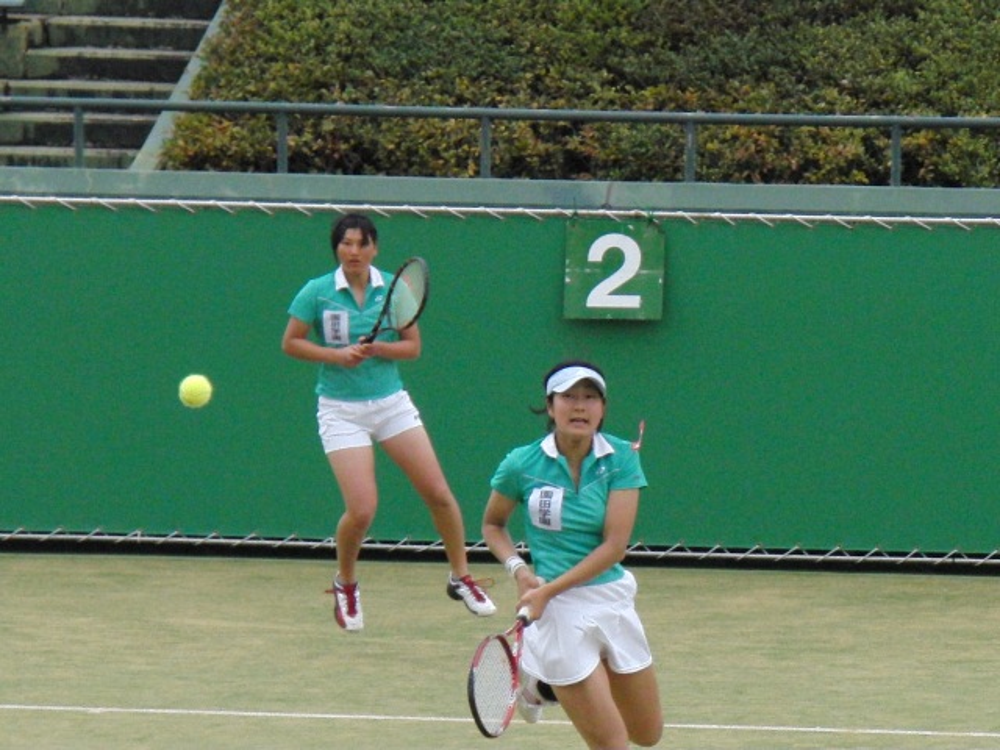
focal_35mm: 184
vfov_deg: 8.1
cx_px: 500
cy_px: 375
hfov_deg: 10.7
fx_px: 5315
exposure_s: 1/1000
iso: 400
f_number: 4.3
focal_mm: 32.6
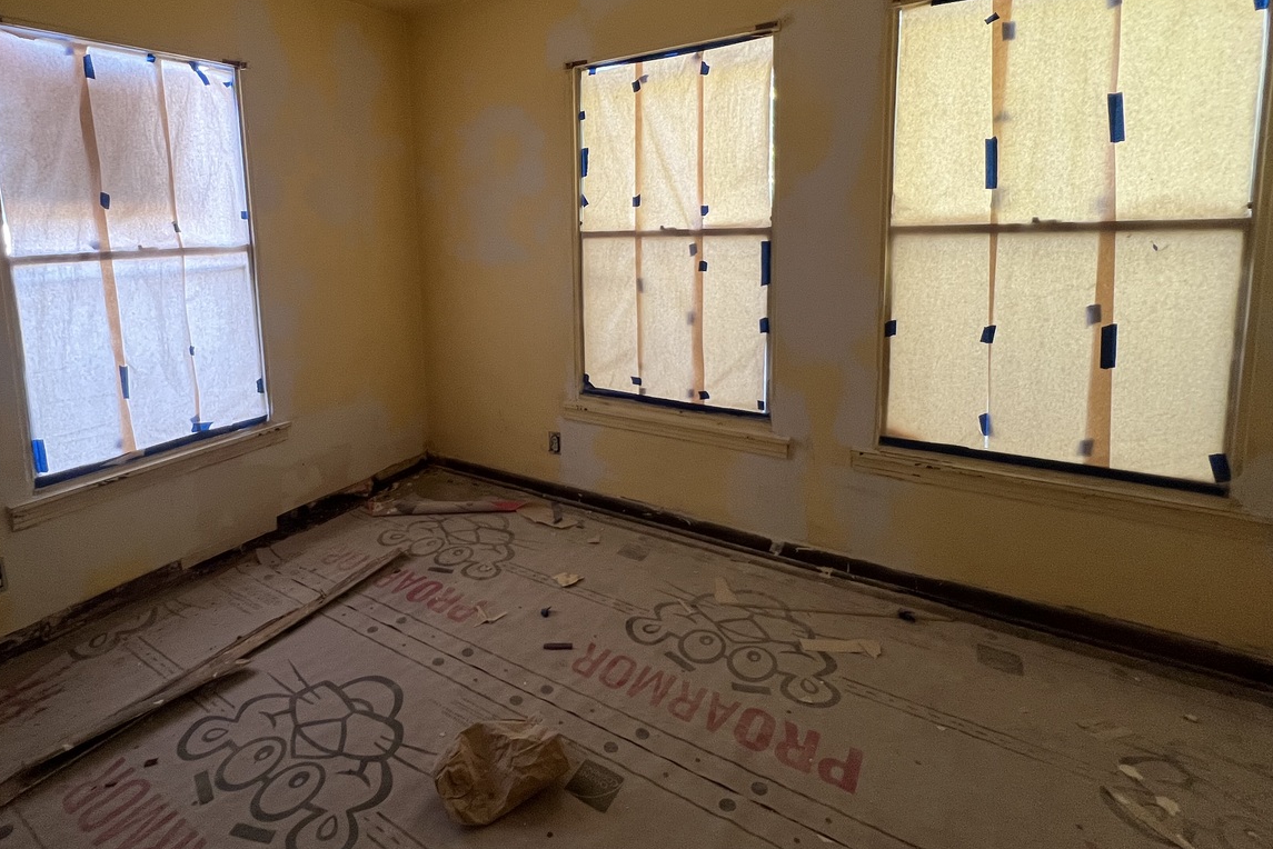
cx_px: 524
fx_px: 601
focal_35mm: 17
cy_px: 303
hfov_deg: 92.3
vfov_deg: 69.0
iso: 250
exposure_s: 1/66
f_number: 1.8
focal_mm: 1.57
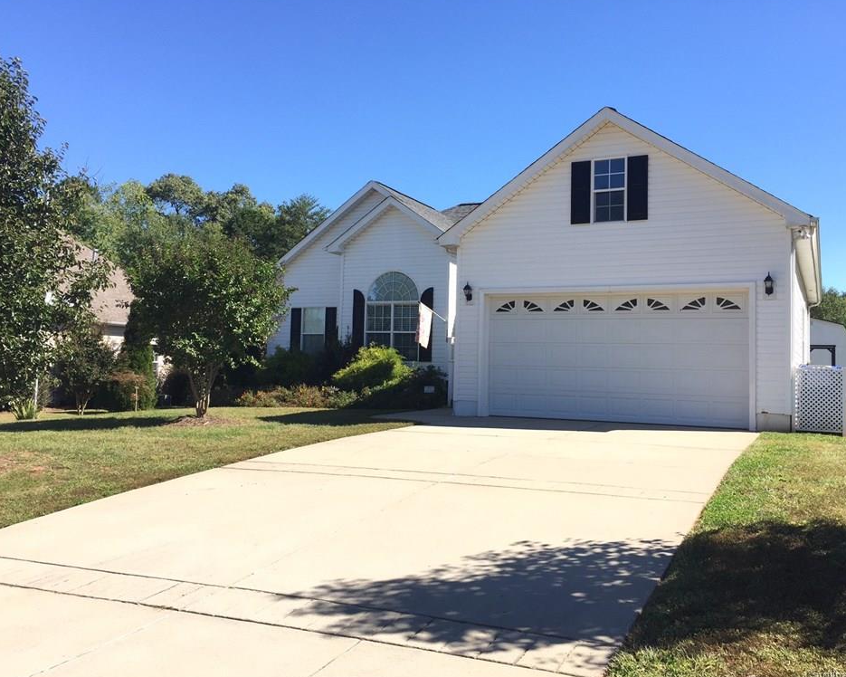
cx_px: 445
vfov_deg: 47.1
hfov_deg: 57.1
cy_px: 336
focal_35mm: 31
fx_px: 776
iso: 32
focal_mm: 4.15
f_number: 2.2
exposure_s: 1/860
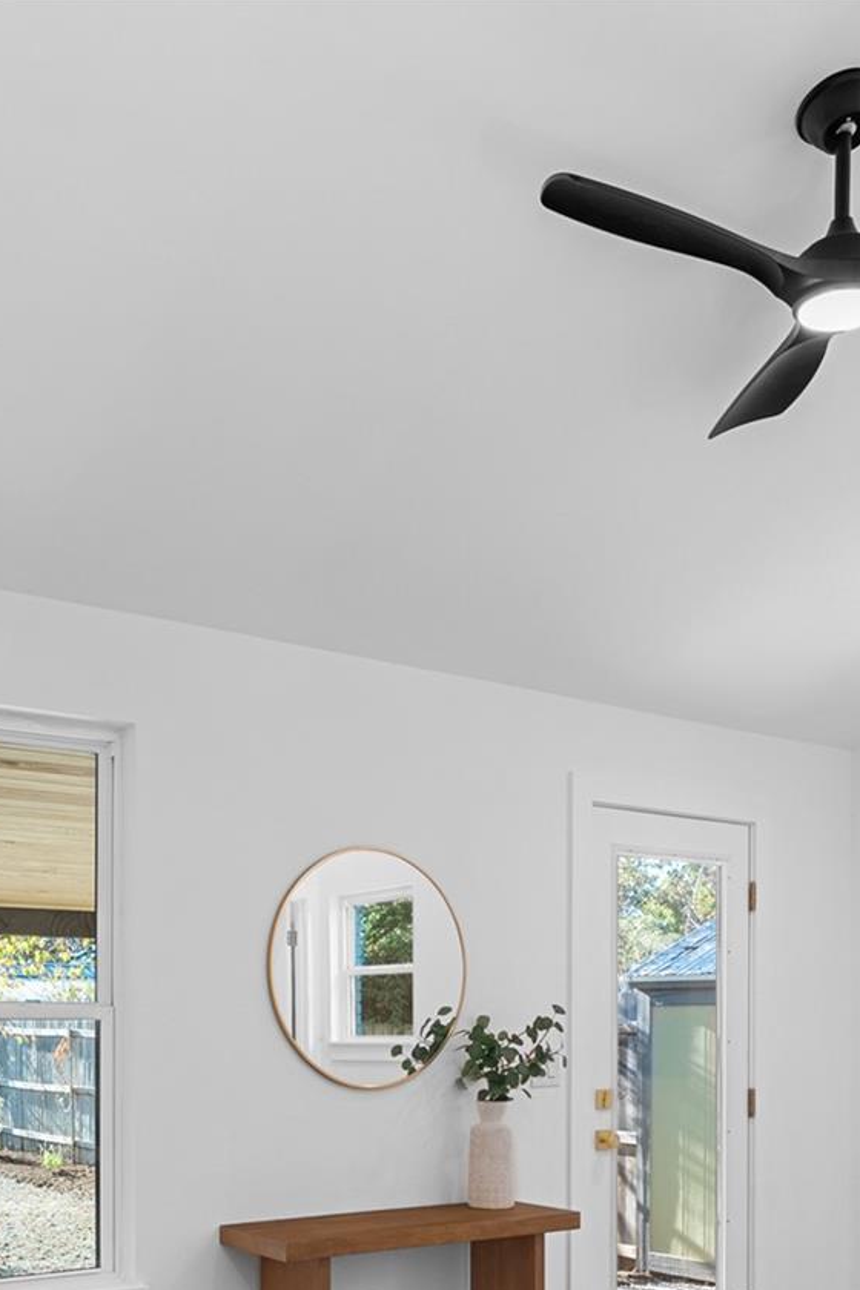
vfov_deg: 46.8
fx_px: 1397
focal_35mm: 39
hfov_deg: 34.2
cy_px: 1042
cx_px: 372
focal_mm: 16
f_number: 8
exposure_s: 1/3
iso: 400
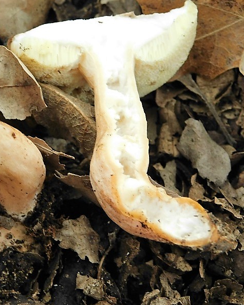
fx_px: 1074
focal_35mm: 119
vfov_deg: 16.2
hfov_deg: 13.0
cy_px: 153
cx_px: 91
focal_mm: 16.1
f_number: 4.5
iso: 250
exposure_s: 1/30
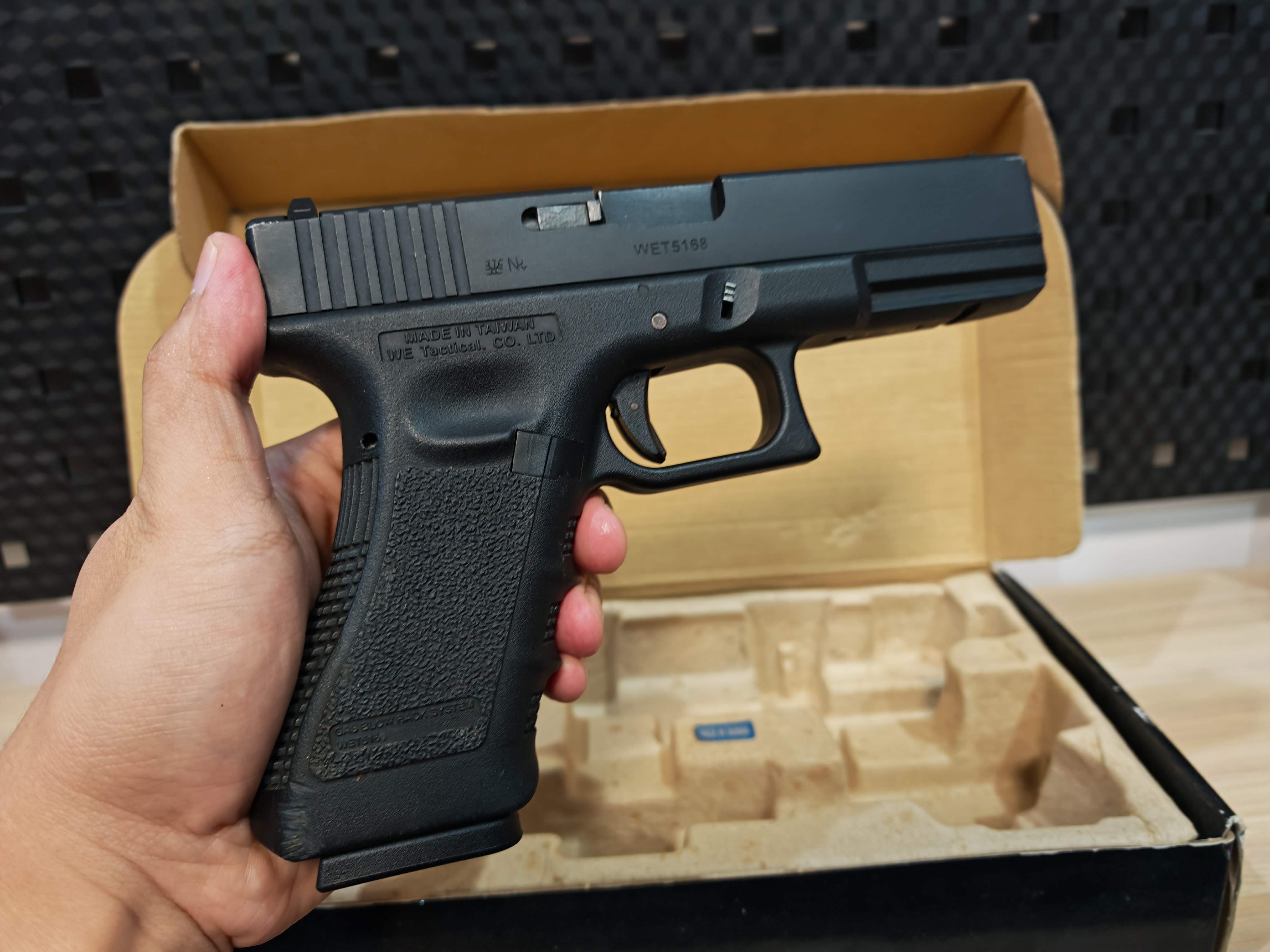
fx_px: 881
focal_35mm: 24
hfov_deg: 71.6
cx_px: 635
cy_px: 476
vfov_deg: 56.8
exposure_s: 1/25
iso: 250
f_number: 2
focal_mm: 6.83
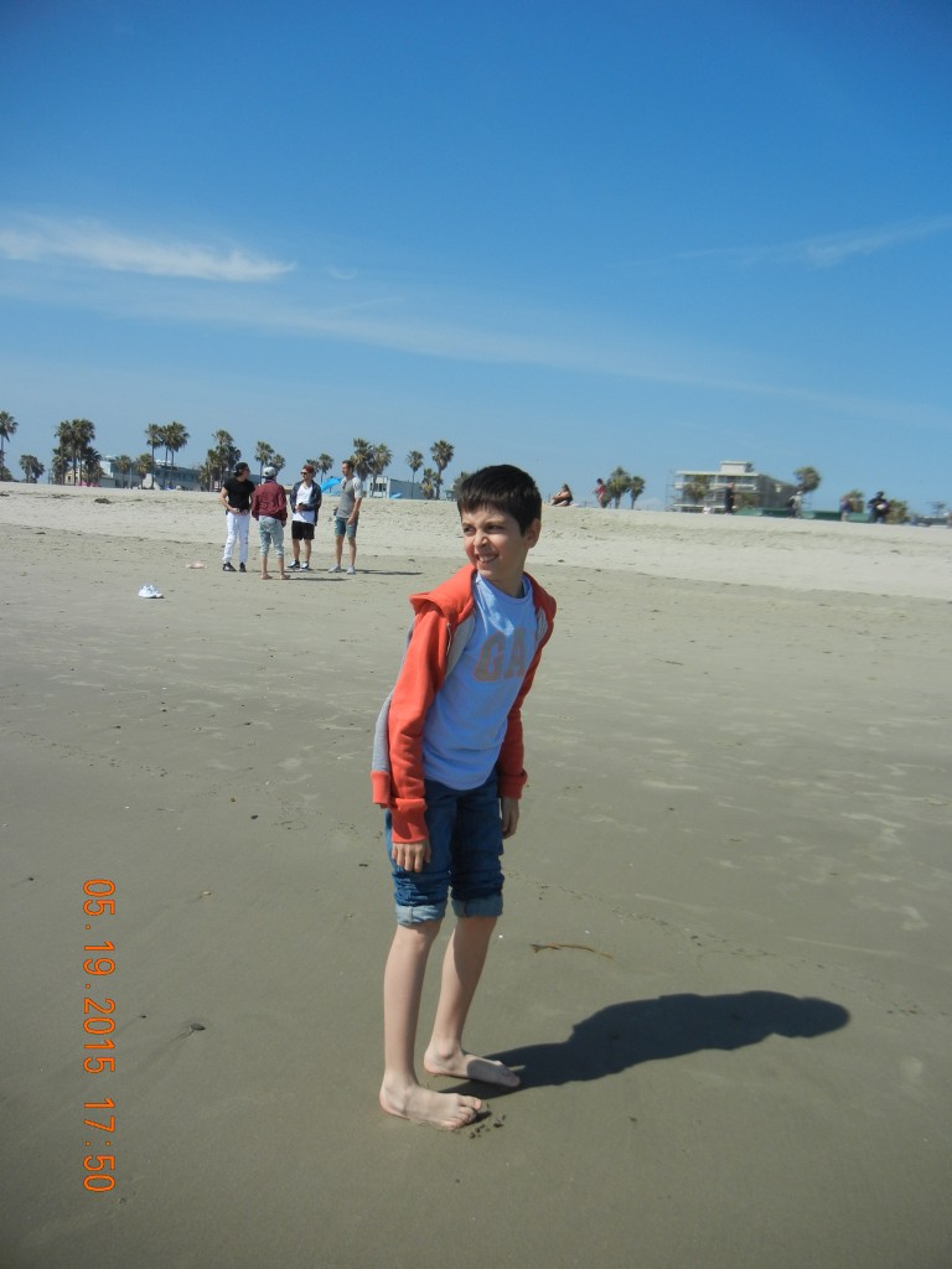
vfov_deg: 60.0
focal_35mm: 30
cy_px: 634
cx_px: 476
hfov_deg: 46.8
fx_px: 1100
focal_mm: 5.4
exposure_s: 1/646
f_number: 7
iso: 160
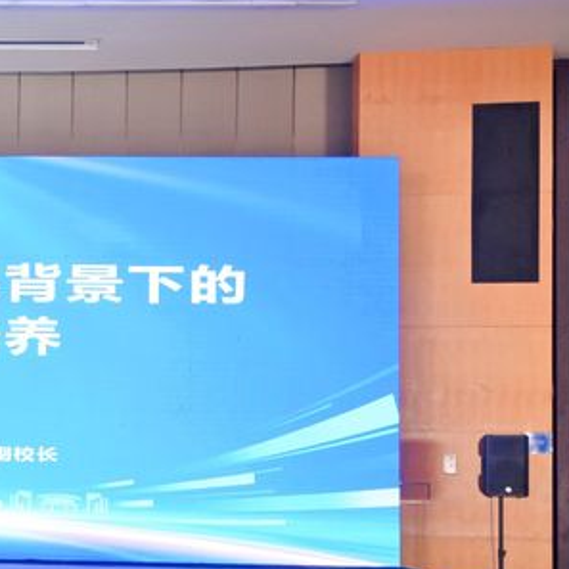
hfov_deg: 27.1
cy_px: 428
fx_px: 1023
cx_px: -130
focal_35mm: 55
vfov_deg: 30.6
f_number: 4
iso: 800
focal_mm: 24
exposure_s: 1/100
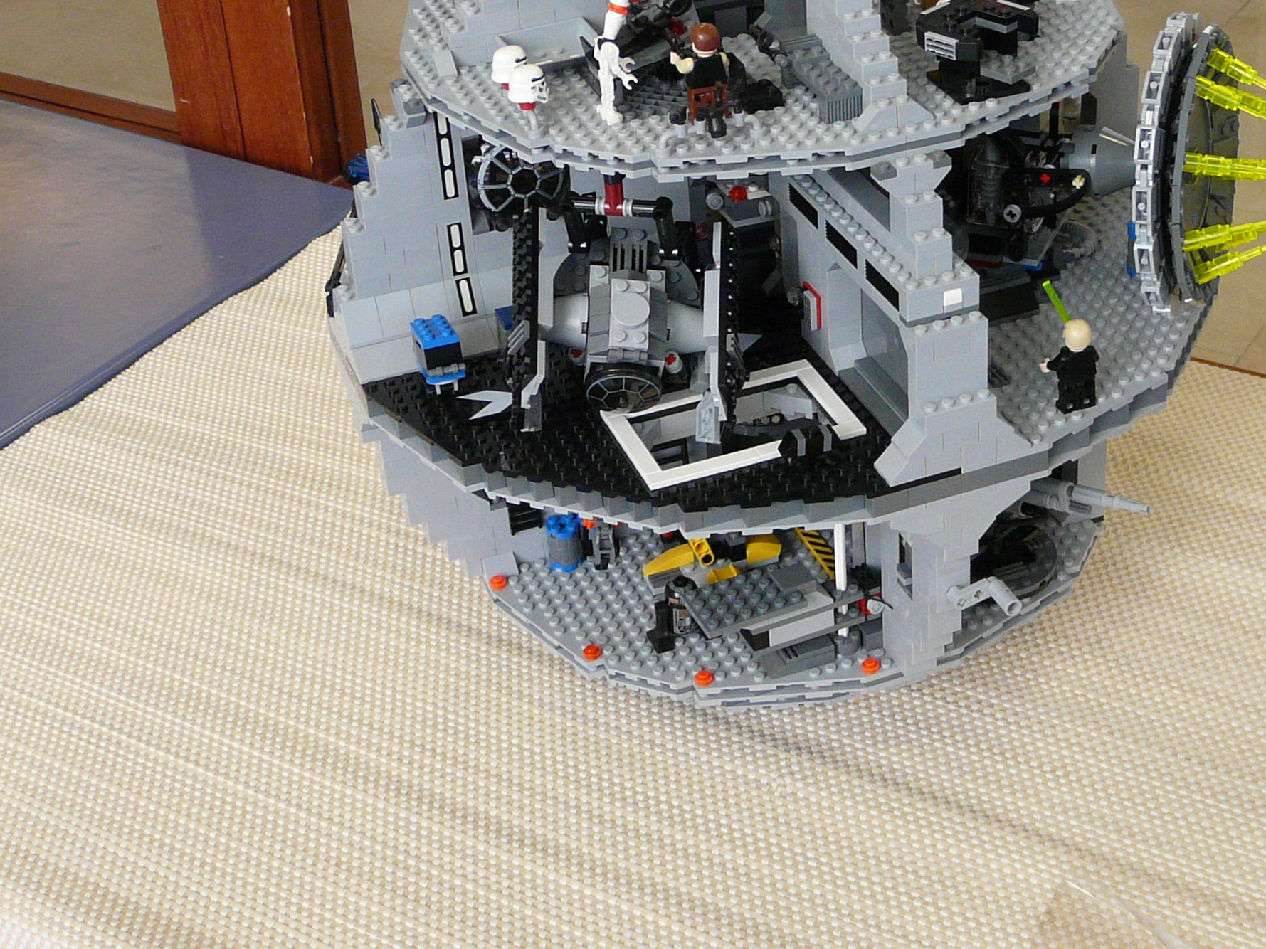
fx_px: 2158
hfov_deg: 32.6
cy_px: 333
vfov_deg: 24.7
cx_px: 752
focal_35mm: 59
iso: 200
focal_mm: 5.2
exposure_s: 1/40
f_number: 2.8
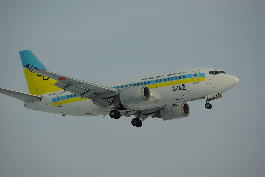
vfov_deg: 6.7
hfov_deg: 9.9
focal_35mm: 207
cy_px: 88
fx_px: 1525
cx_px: 132
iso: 100
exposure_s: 1/500
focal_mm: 138
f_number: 7.1
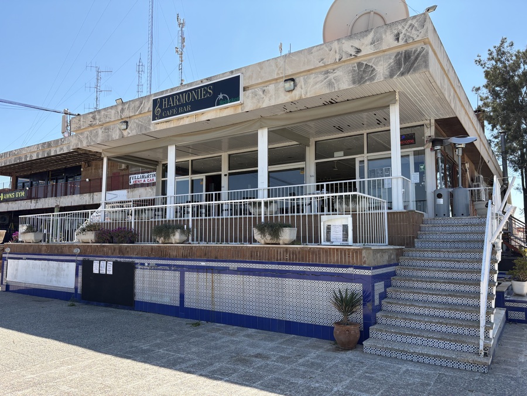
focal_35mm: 26
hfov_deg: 67.3
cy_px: 198
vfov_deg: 53.1
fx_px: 396
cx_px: 264
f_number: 1.6
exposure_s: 1/2208
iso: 50
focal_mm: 5.96
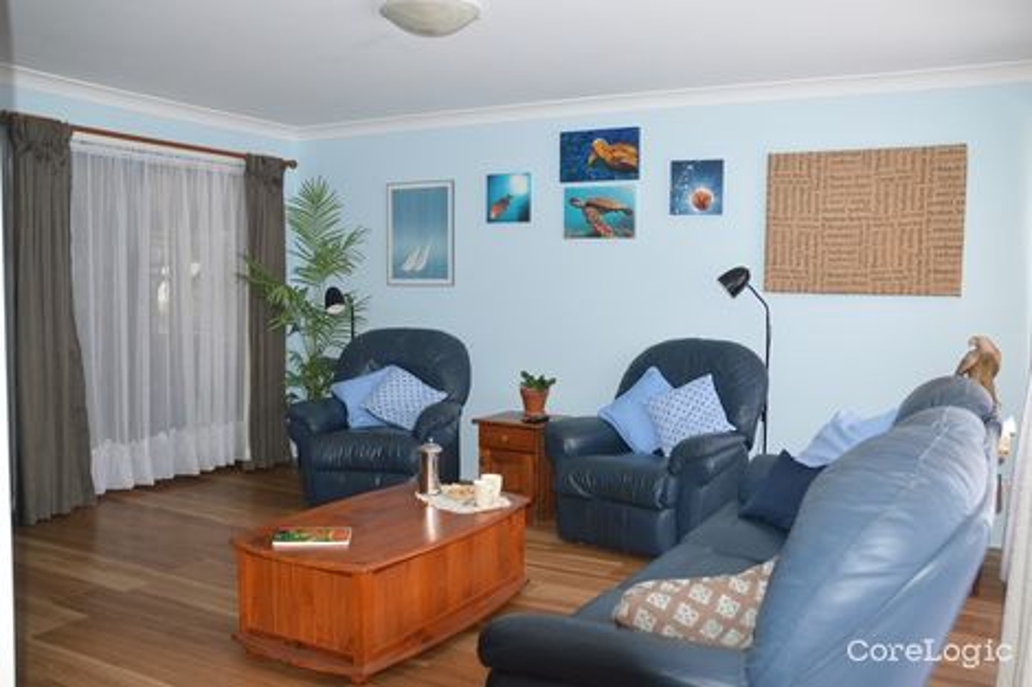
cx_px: 516
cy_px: 344
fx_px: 903
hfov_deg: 59.5
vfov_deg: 41.7
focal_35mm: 32
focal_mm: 21
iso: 1000
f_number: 3.8
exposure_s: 1/60
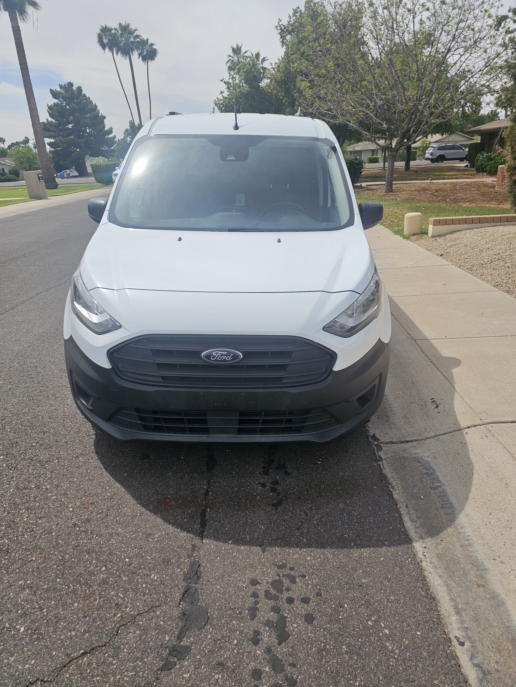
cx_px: 258
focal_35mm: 23
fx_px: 457
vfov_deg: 73.9
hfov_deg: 58.9
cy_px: 344
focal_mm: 6.3
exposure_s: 1/1163
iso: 10
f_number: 1.7
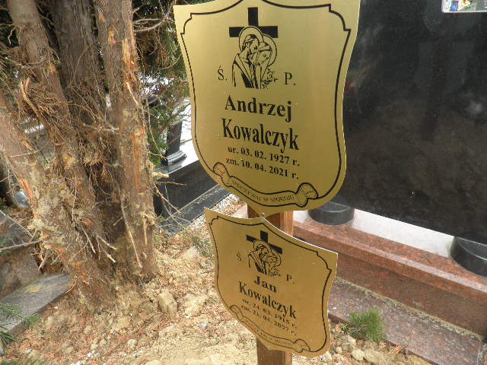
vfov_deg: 56.8
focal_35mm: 24
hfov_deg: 71.6
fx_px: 338
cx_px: 244
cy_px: 182
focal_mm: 4.3
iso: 64
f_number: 3.3
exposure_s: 1/100
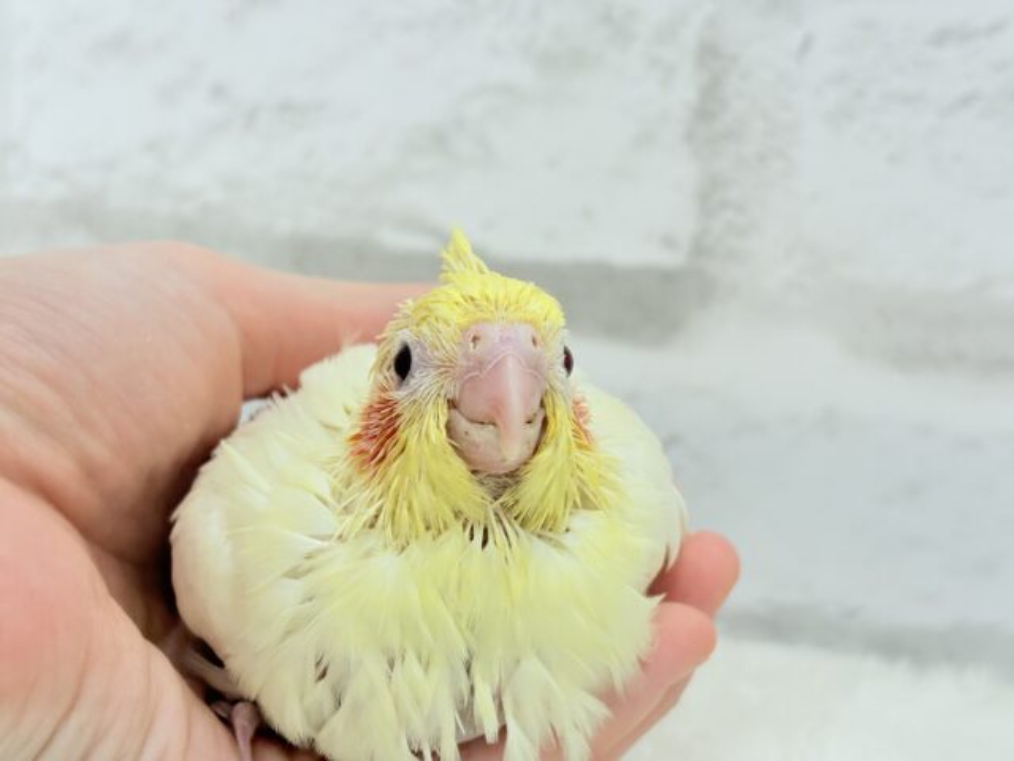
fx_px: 1523
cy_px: 380
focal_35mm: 52
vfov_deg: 28.0
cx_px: 507
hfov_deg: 36.8
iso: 80
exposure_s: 1/100
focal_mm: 5.96
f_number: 1.6
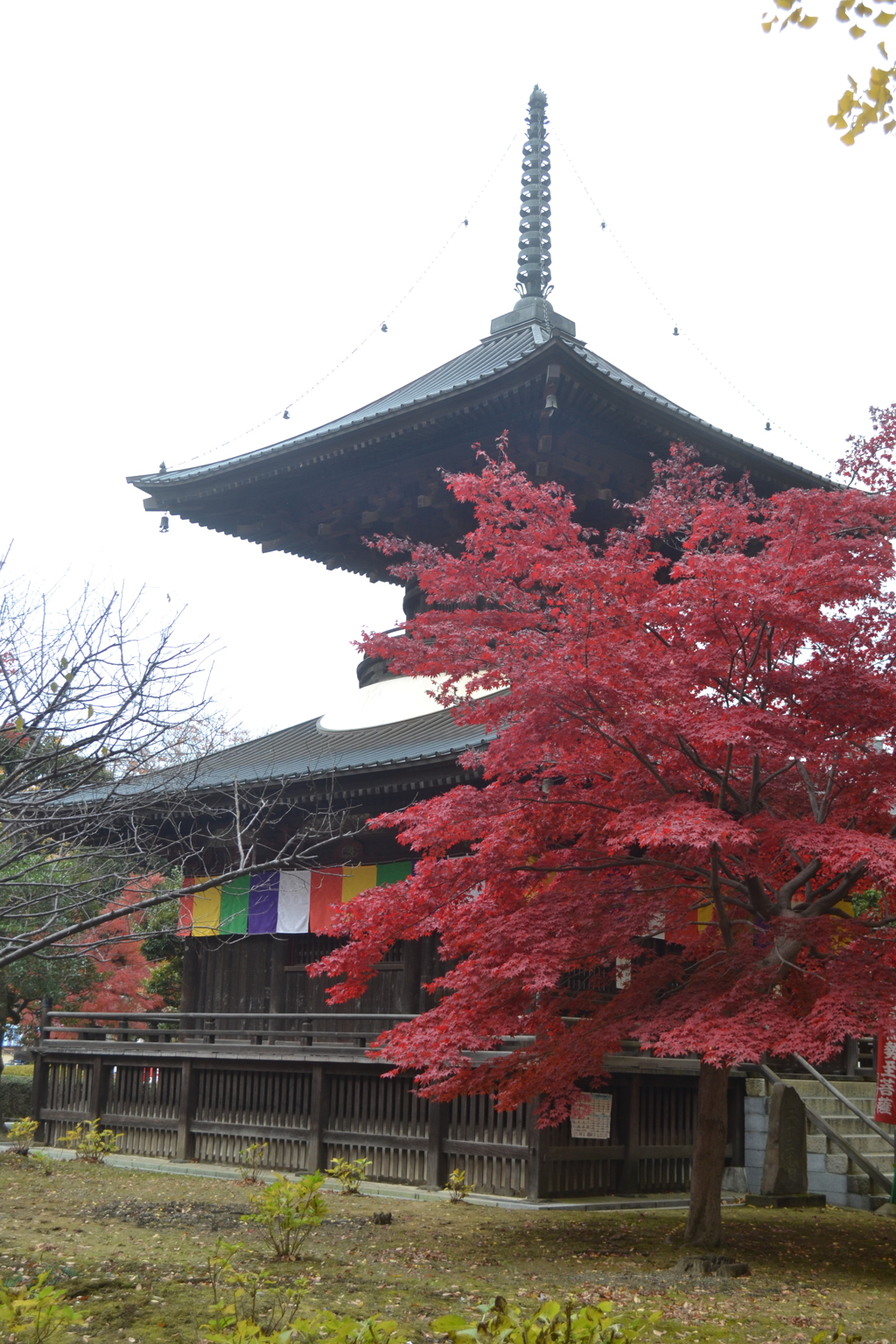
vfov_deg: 41.1
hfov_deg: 28.1
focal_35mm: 48
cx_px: 448
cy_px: 672
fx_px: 1792
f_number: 5.6
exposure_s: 1/125
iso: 200
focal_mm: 32
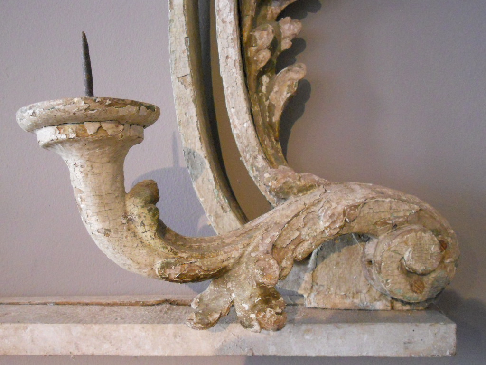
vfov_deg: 44.2
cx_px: 243
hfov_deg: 56.8
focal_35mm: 32
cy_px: 182
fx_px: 449
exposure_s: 1/30
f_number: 3.5
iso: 800
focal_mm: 5.8
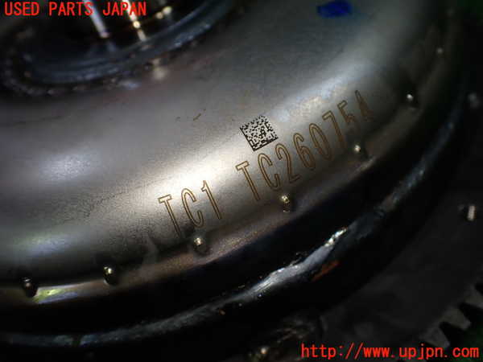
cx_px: 242
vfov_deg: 46.8
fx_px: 419
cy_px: 181
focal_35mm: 30
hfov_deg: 60.0
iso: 160
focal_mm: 5.4
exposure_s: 1/125
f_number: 2.3
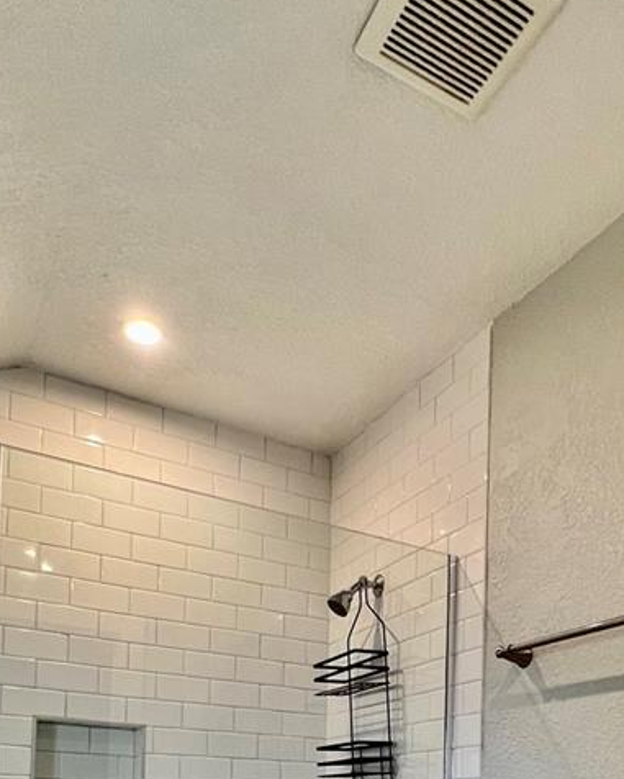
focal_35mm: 32
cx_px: 432
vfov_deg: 45.7
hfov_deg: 44.9
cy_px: 800
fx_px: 738
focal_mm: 1.57
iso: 200
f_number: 1.8
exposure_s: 1/120
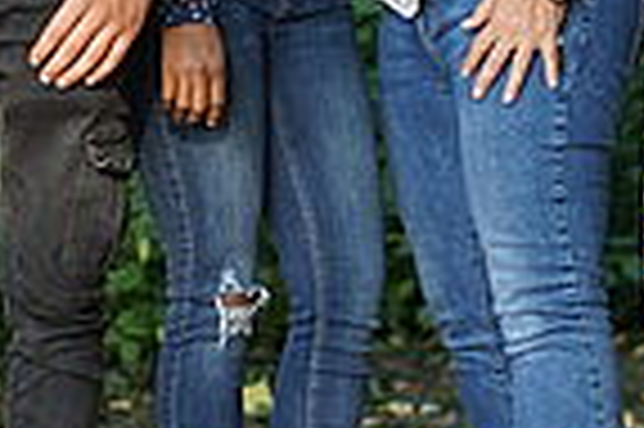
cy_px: -113
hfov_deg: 9.0
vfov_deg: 6.0
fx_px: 4074
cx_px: 14
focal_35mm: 228
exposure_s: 1/500
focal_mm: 50
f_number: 2
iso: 100
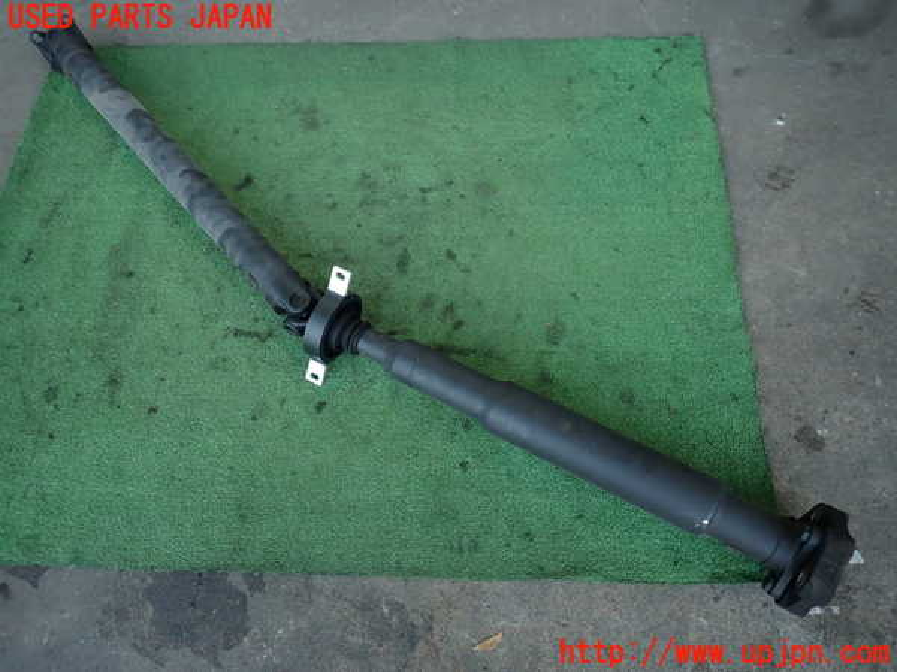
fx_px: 648
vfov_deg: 54.9
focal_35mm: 25
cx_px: 448
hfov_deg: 69.4
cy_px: 336
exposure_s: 1/80
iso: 100
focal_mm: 4.5
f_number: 2
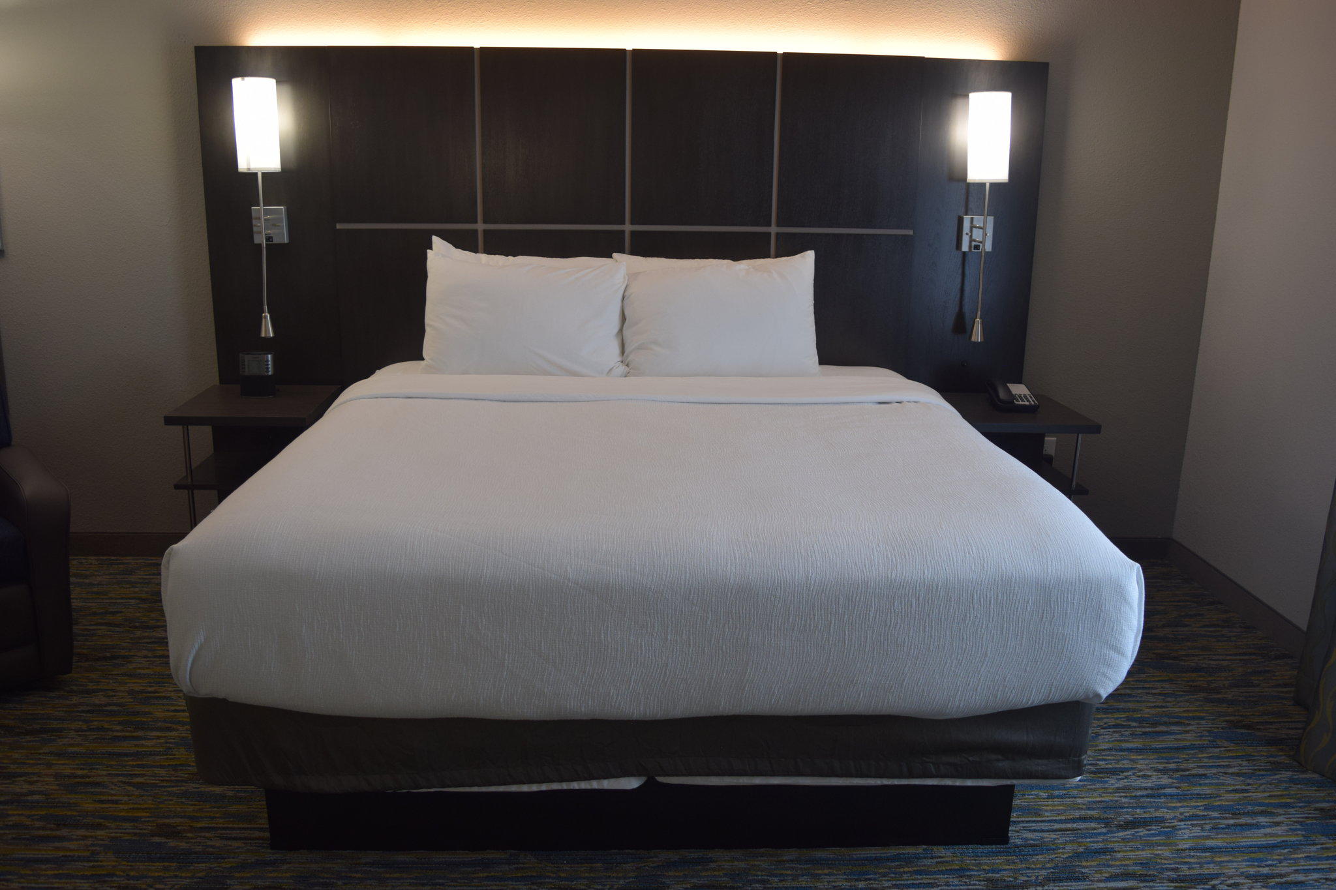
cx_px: 668
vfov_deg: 43.6
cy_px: 445
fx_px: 1113
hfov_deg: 61.9
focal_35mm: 30
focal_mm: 20
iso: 400
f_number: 4
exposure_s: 1/60
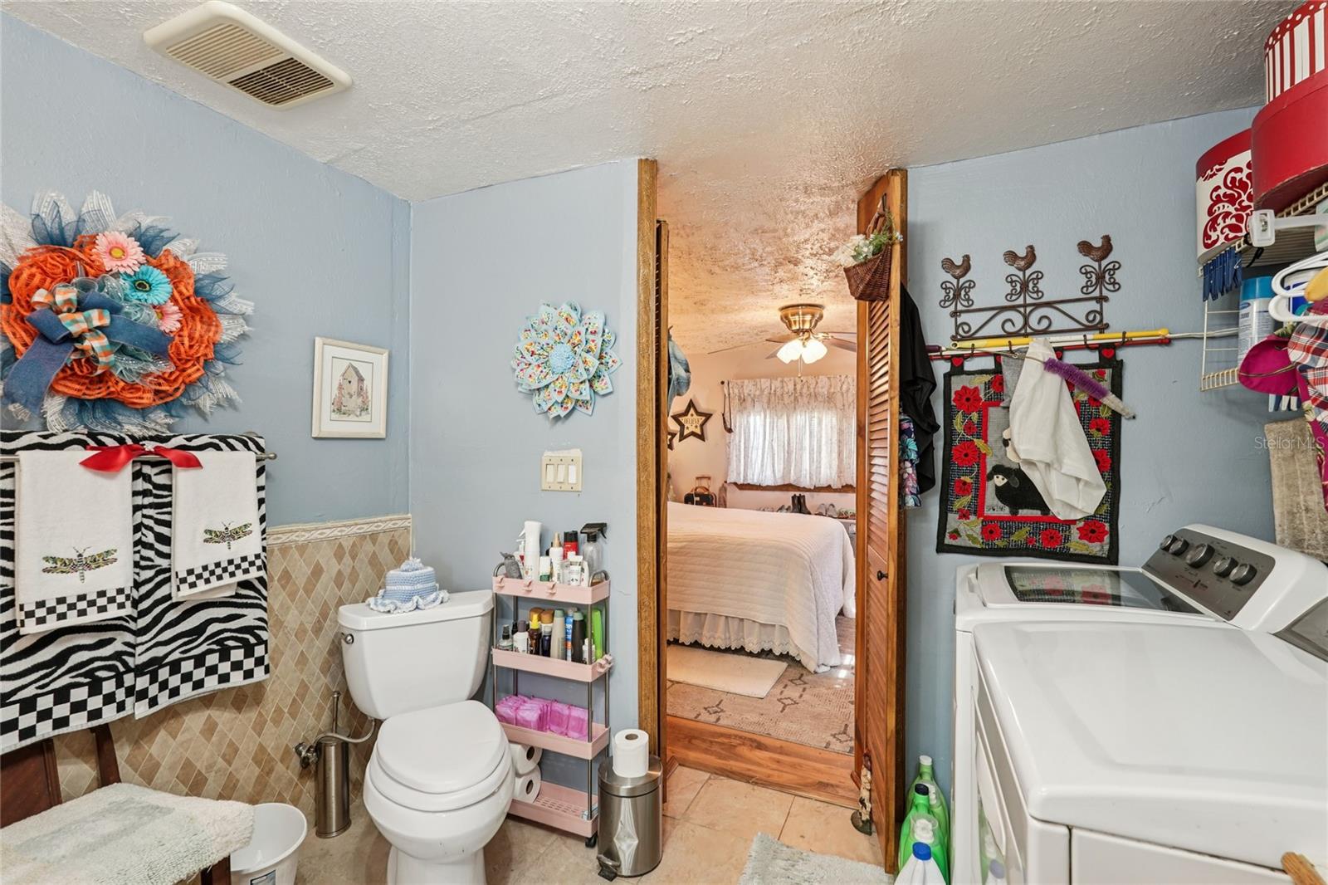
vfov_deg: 73.7
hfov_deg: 96.7
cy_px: 442
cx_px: 664
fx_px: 590
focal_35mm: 16
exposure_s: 1/8
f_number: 7.1
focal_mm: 16
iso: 400
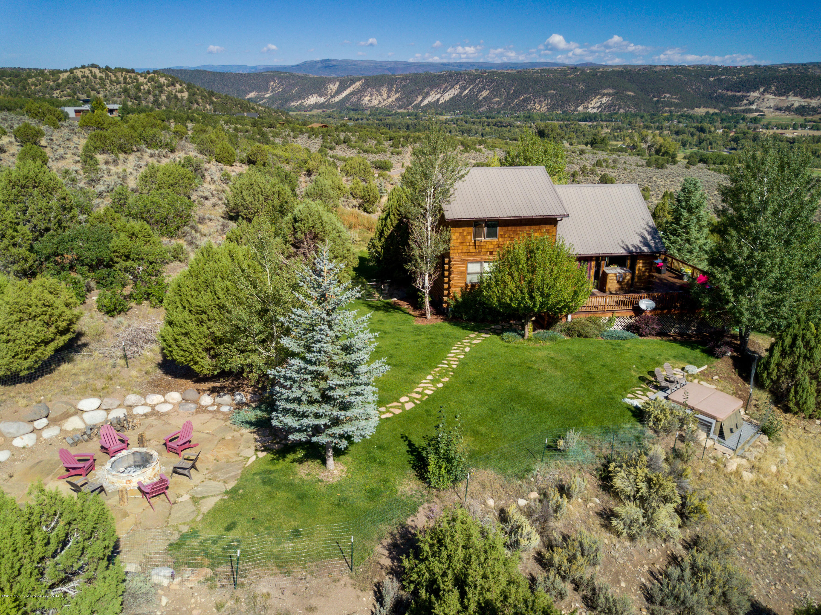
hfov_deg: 67.3
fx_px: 616
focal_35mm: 26
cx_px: 410
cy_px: 308
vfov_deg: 53.0
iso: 100
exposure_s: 1/170
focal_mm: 4.73
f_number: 2.2
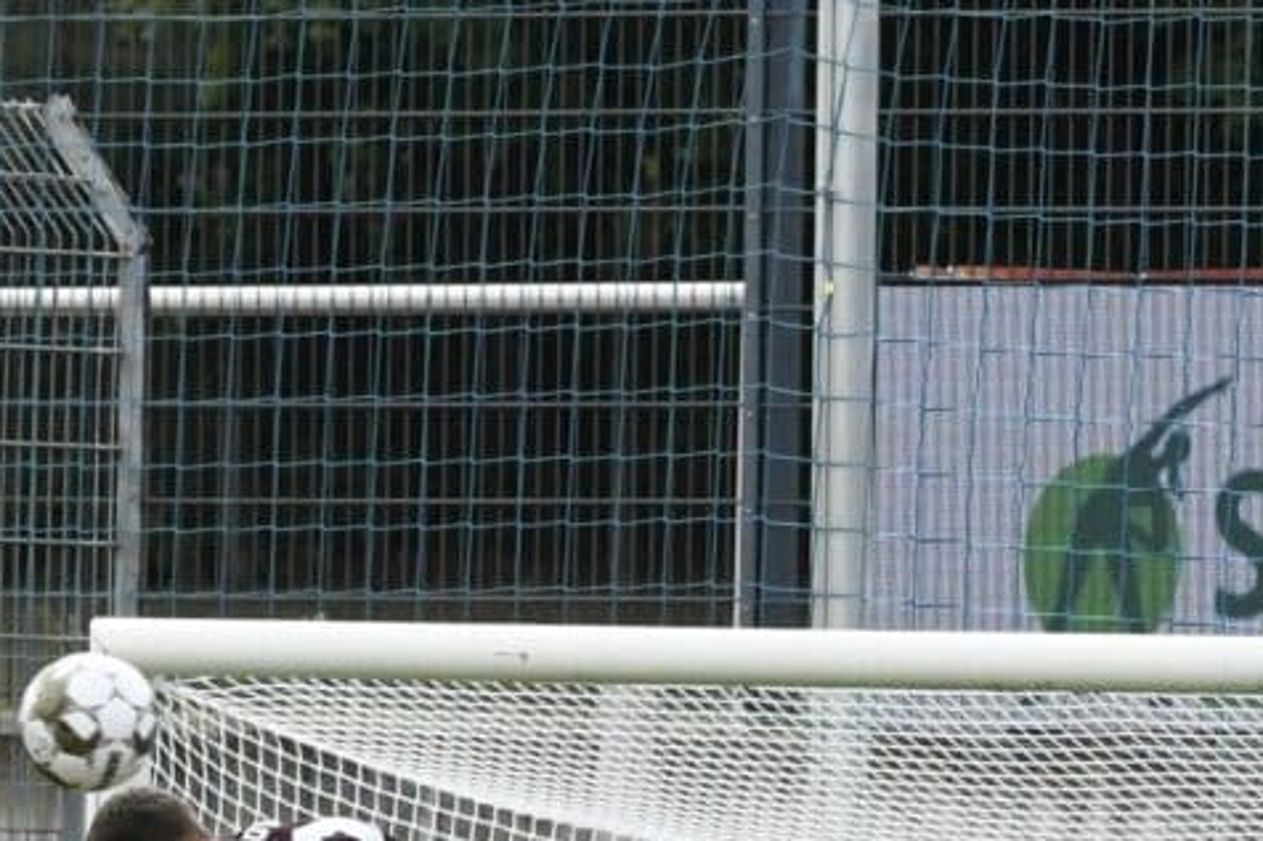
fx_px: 24128
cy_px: 1407
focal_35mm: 688
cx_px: 791
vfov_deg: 2.0
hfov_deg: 3.0
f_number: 10
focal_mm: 160
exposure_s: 1/1600
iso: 2000
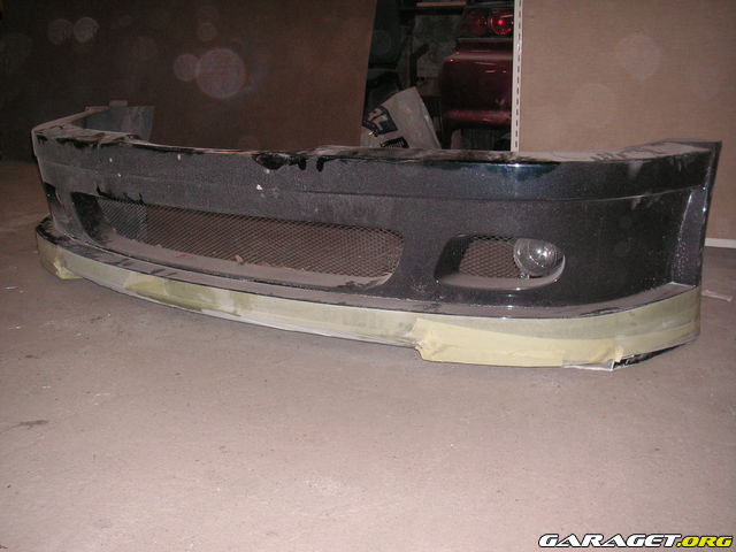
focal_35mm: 38
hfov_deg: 49.0
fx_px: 808
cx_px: 368
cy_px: 276
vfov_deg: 37.7
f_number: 3.3
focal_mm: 6.3
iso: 160
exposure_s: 1/45
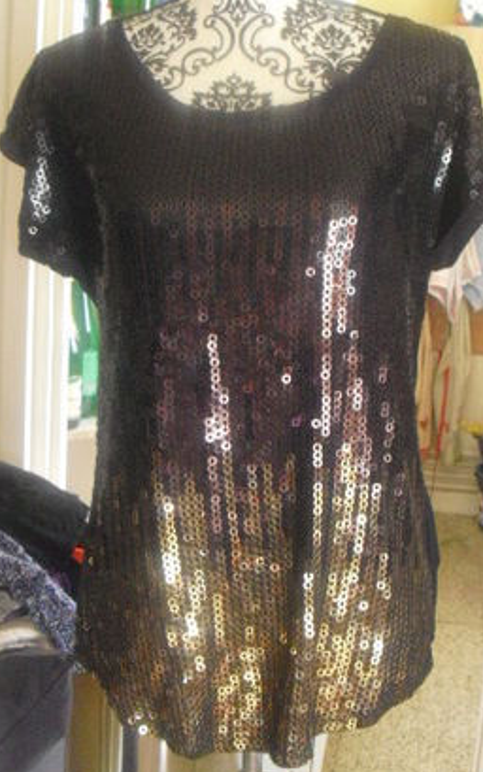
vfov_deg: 36.3
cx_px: 258
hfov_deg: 23.2
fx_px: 1178
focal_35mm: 56
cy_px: 398
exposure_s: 1/20
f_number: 3.1
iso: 800
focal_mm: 6.3
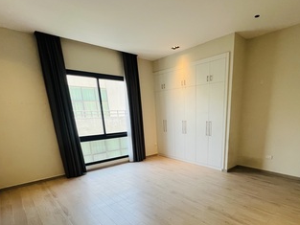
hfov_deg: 83.6
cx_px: 180
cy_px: 161
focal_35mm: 19
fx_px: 165
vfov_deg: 65.6
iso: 125
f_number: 1.8
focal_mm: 1.57
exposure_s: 1/100
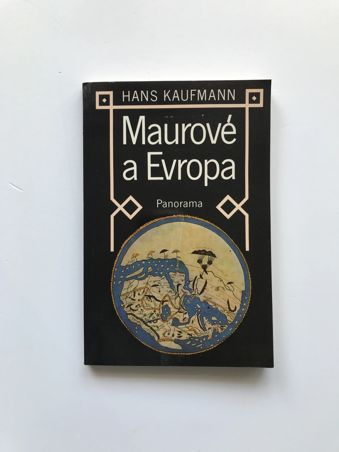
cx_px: 170
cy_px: 226
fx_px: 366
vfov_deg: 63.4
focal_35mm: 28
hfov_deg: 49.7
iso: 32
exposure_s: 1/100
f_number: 1.8
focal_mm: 3.99
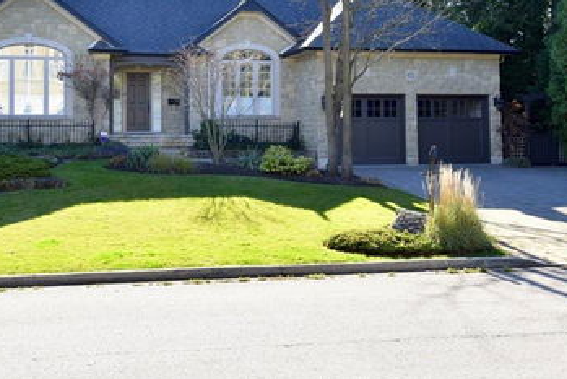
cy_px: 107
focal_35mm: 44
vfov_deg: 30.2
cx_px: 226
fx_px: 693
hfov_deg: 44.2
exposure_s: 1/200
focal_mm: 30
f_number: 10
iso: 400
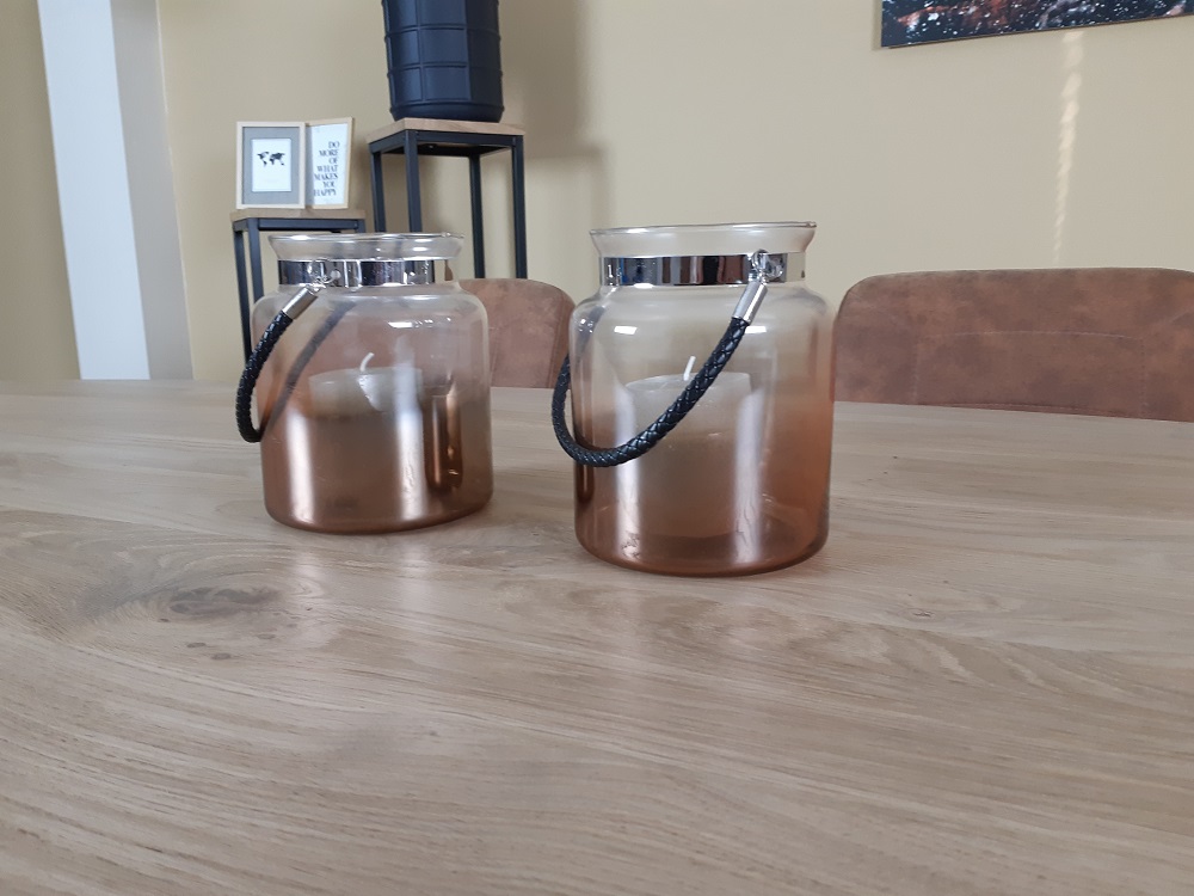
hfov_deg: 67.3
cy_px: 448
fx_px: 897
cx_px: 597
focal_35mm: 26
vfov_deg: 53.1
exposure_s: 1/33
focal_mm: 3.93
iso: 160
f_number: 1.7
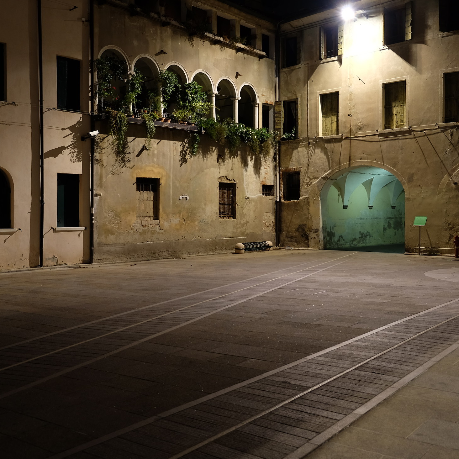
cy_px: 227
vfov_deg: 42.8
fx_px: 585
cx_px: 246
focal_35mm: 39
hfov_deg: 42.8
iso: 200
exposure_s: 1.2
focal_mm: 18.8
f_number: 2.8
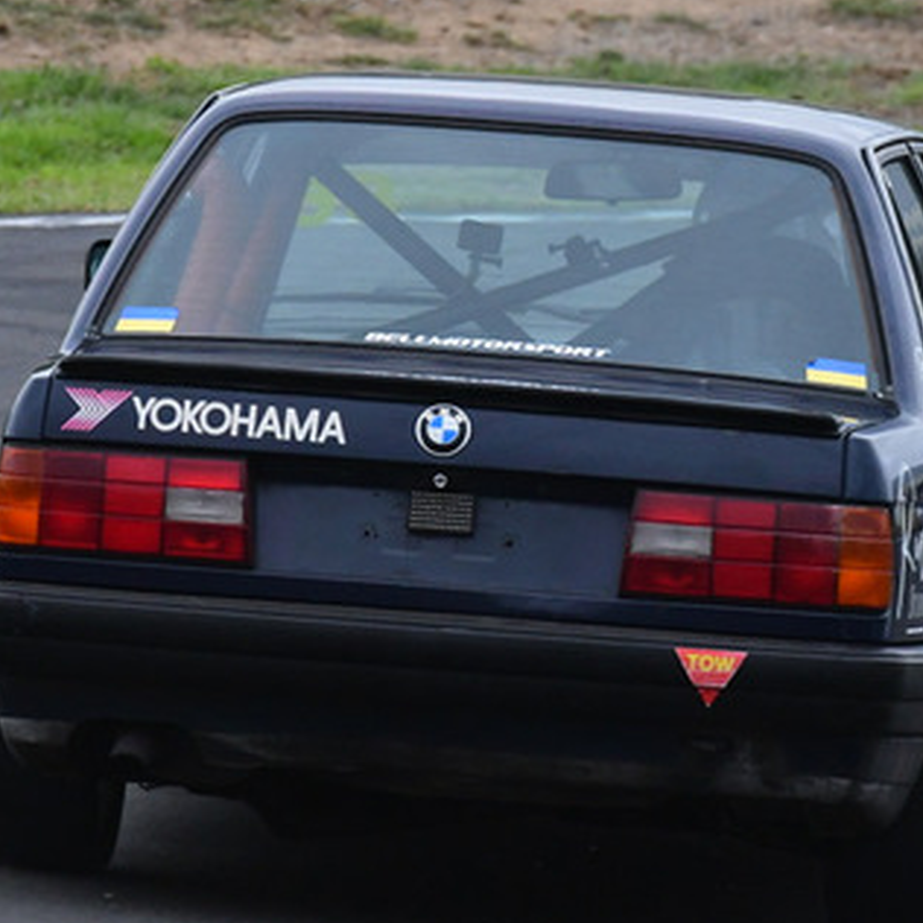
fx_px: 40936
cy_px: 202
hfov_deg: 1.3
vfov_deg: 1.3
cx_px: 388
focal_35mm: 1357
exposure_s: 1/640
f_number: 9
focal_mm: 420
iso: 2000
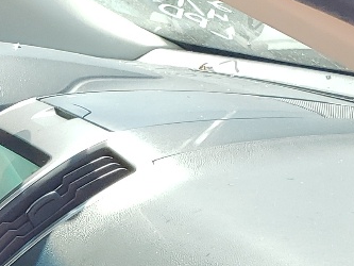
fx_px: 1279
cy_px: 411
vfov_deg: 11.3
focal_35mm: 125
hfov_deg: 13.7
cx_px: -332
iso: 50
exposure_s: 1/667
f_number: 1.5
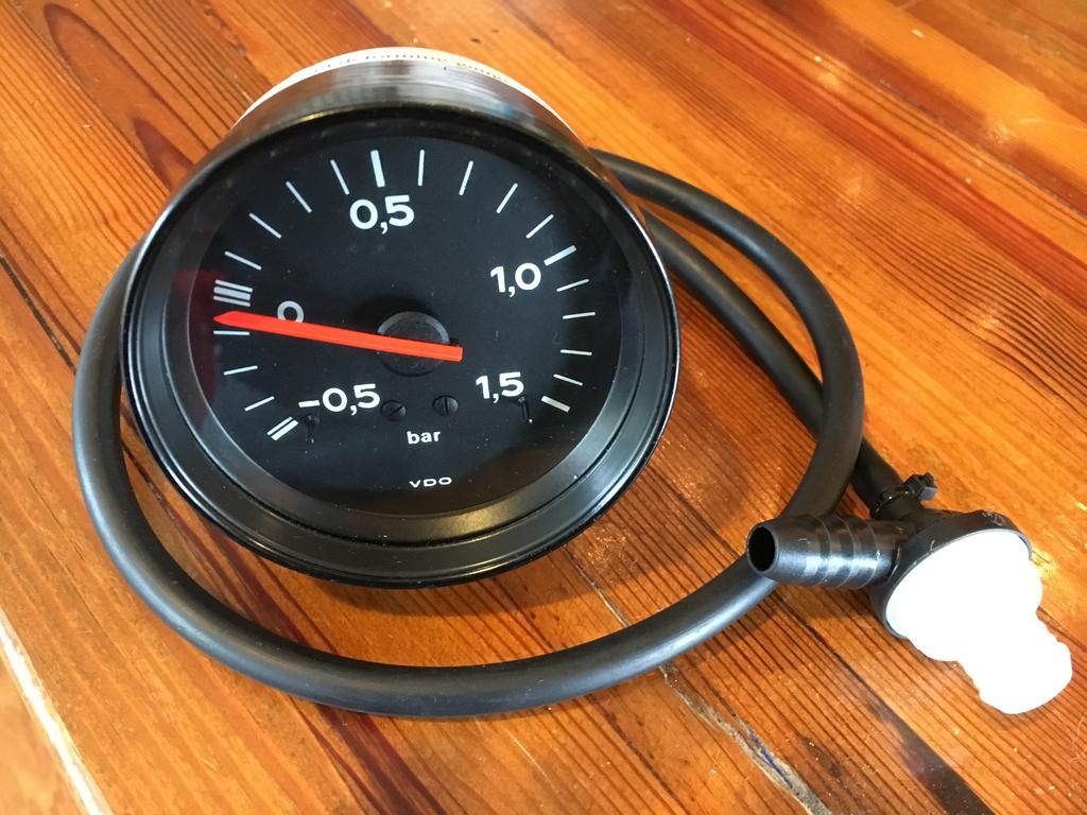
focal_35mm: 29
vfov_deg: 48.2
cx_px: 544
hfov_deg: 61.7
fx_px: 911
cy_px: 408
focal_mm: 4.15
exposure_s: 1/15
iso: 320
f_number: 2.2
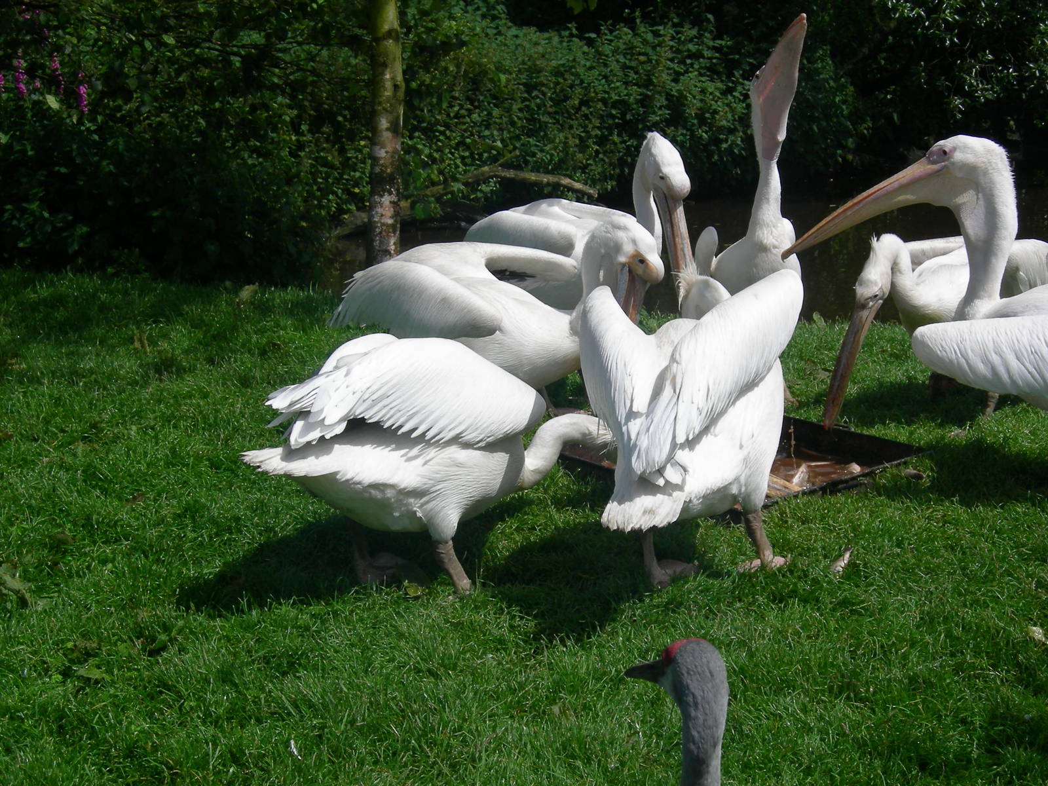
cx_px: 524
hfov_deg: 26.3
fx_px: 2240
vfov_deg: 19.9
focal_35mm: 74
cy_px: 393
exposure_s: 1/906
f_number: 4.8
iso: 64
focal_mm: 15.5
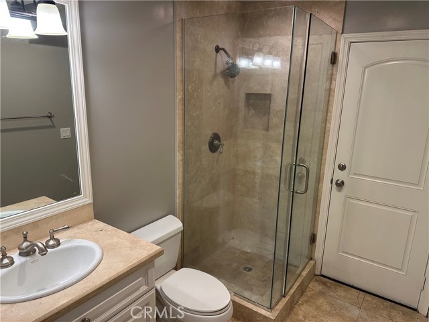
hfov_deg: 71.6
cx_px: 214
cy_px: 161
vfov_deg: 56.8
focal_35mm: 24
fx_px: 297
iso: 160
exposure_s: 1/120
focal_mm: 6.86
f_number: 1.78
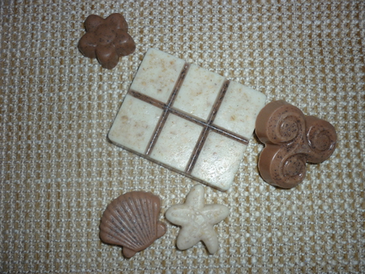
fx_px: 348
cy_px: 137
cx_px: 182
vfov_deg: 43.0
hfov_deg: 55.3
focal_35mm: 33
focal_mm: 5.5
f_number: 2.8
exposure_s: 1/30
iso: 80
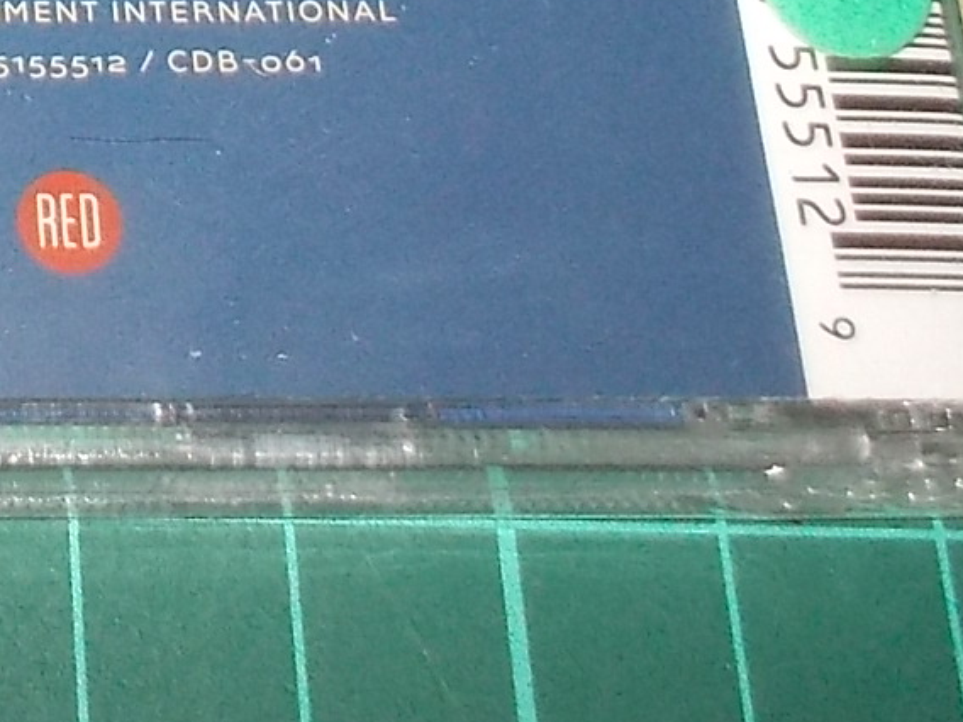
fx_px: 3227
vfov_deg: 12.1
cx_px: -393
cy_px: -425
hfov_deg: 15.8
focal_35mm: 116
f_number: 3.3
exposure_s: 1/30
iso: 200
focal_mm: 4.1
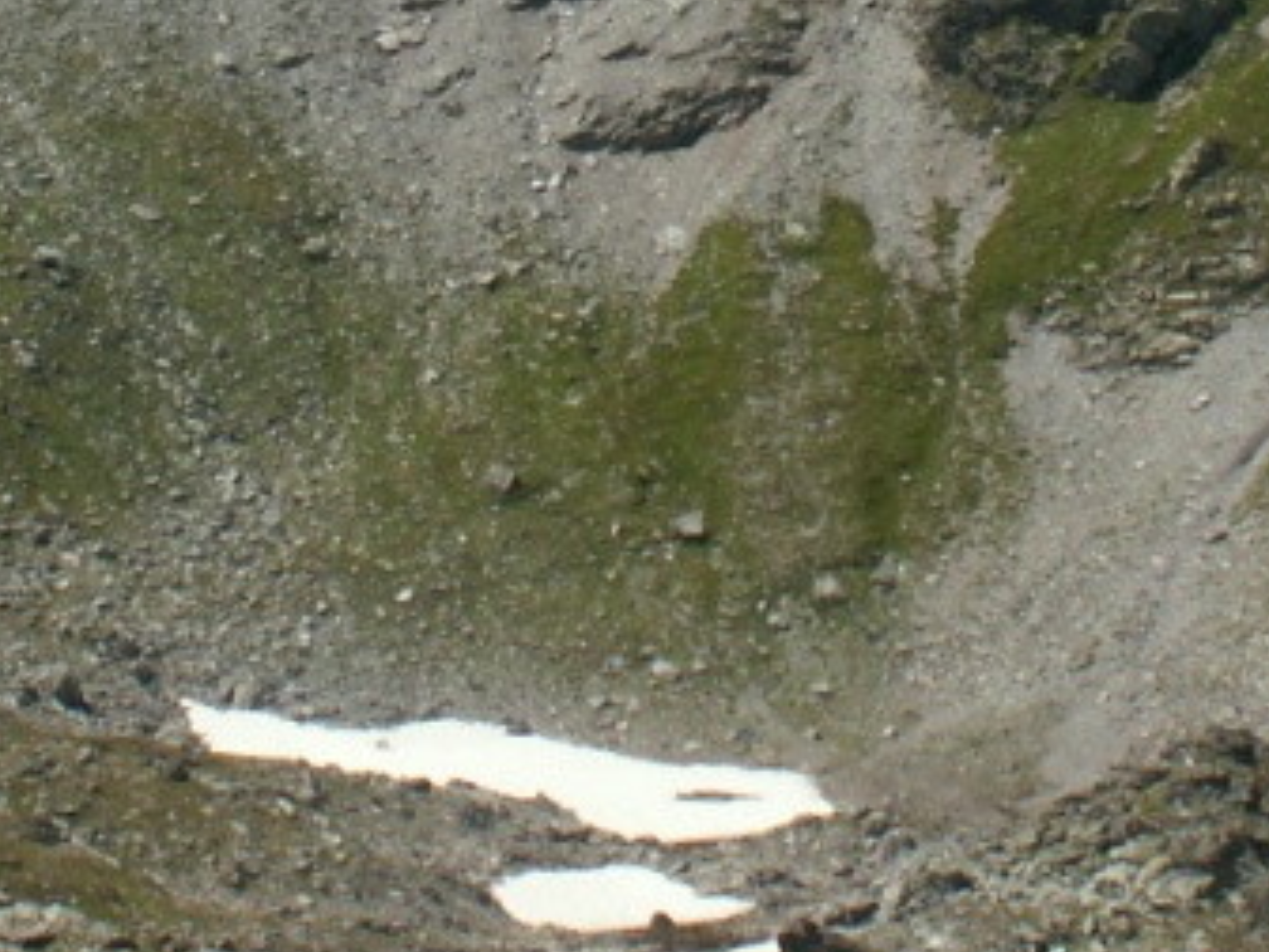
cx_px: 597
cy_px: -382
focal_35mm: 189
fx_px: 6929
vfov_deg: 7.7
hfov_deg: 10.5
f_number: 8
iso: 50
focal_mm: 10.37
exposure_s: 1/160
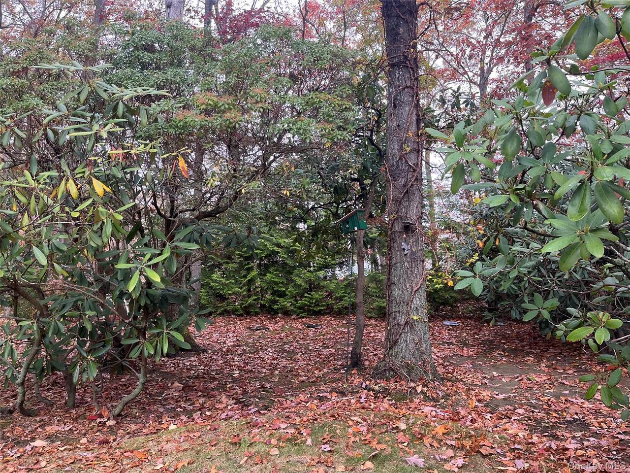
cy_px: 236
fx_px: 473
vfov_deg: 53.1
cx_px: 315
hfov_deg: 67.3
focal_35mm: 26
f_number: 1.6
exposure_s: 1/121
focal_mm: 5.1
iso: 125
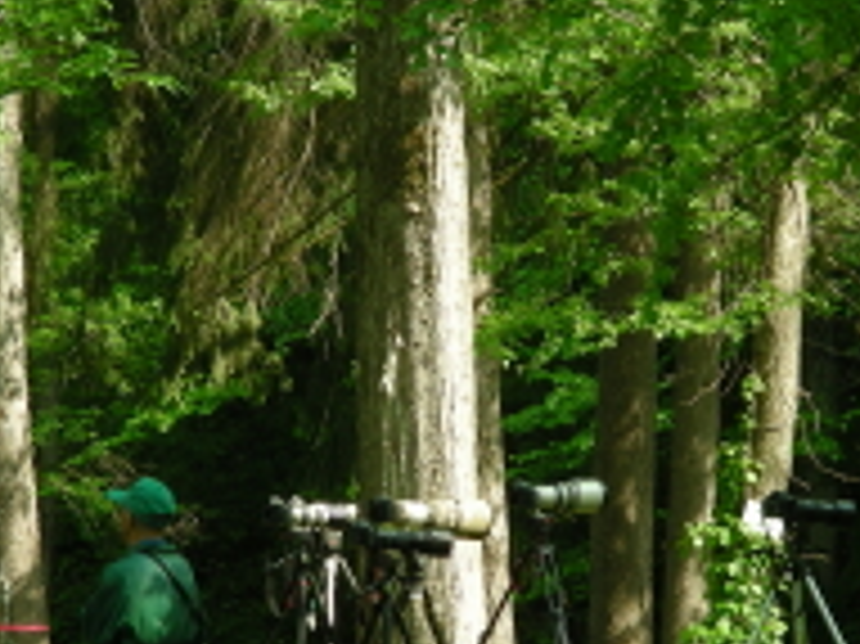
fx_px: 8913
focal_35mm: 359
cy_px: 518
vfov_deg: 4.1
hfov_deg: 5.5
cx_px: 468
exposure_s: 1/125
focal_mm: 32.7
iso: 79
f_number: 3.5
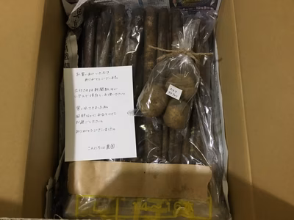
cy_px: 110
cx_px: 147
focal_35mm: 31
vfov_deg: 45.4
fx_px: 263
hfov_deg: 58.4
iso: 250
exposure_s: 1/25
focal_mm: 3.3
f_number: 2.4
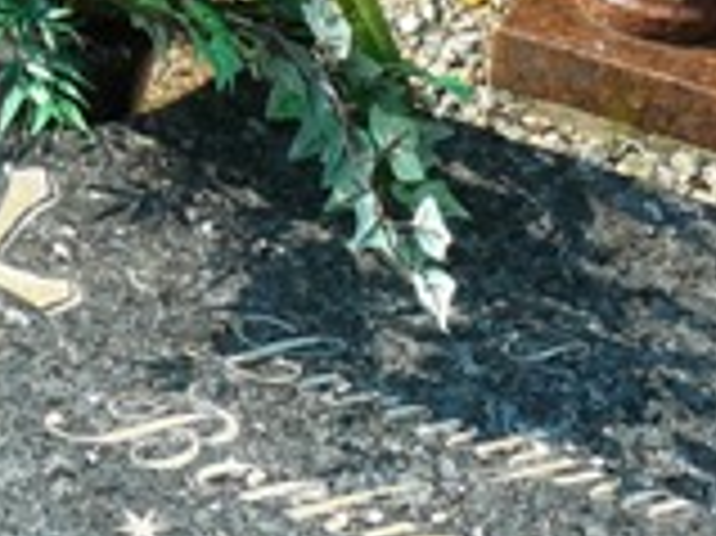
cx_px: 113
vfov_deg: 10.0
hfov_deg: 13.5
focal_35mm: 145
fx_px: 2997
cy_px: 680
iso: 100
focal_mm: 6
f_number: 5
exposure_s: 1/250
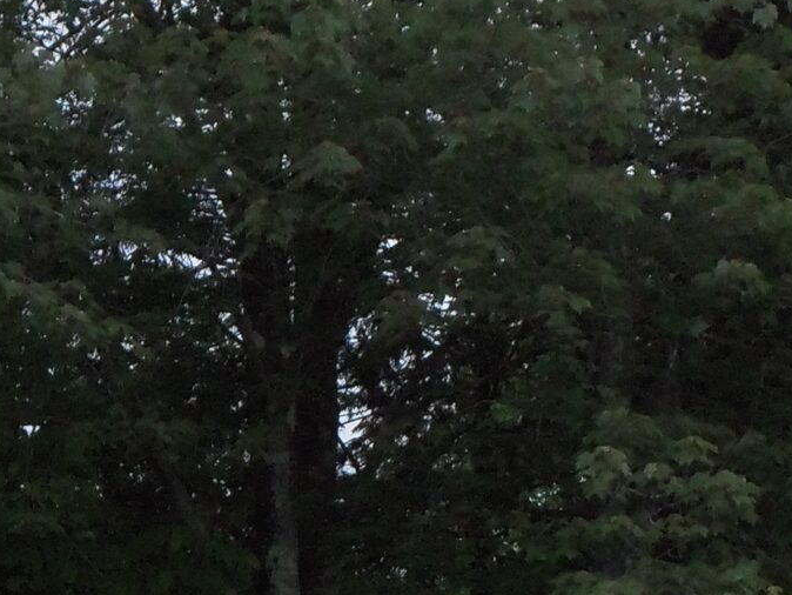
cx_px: 51
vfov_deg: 6.1
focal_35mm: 243
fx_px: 5562
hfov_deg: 8.1
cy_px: 794
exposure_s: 1/80
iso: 400
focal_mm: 14.3
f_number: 4.2
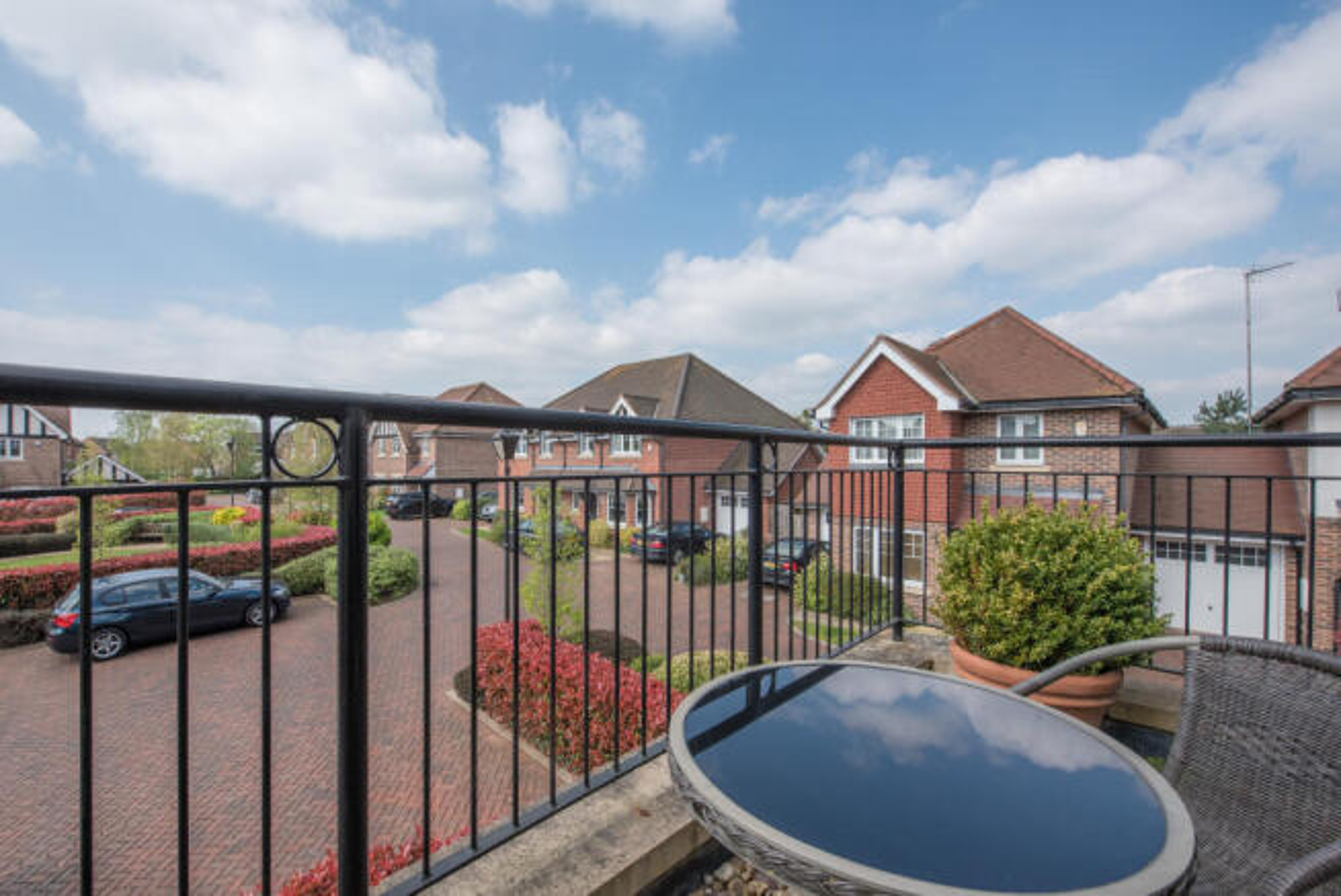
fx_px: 522
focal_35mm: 14
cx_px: 670
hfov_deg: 104.2
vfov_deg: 81.3
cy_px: 448
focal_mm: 14
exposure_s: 1/500
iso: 400
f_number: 13
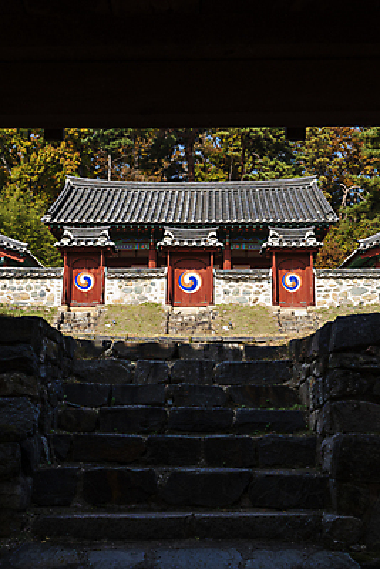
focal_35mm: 50
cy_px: 284
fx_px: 791
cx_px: 190
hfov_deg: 27.0
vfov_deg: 39.6
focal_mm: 50
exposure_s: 1/400
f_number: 8
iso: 200
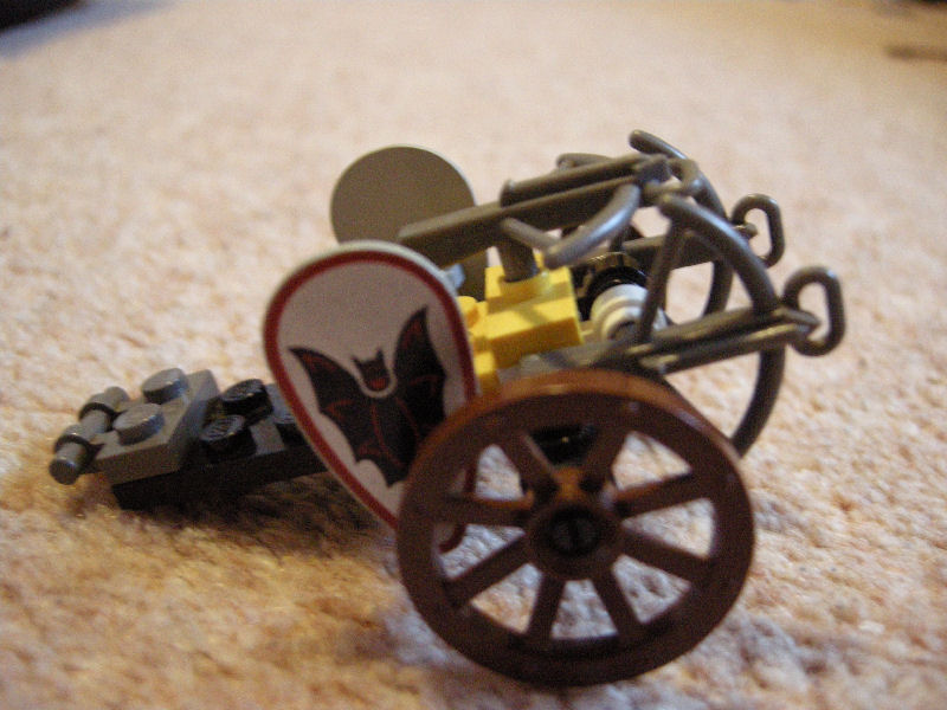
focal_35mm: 35
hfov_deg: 52.6
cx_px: 474
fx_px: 958
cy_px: 355
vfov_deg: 40.7
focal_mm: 7.5
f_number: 2.7
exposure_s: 1/8
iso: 769
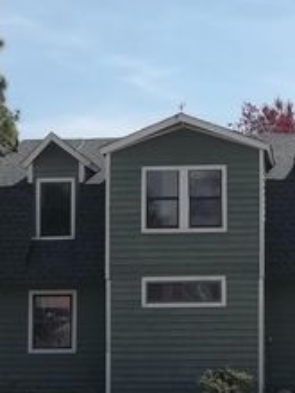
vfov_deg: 23.2
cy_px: 246
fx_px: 954
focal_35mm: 84
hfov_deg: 17.5
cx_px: 204
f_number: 10.1
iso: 80
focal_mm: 6.6
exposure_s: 1/200
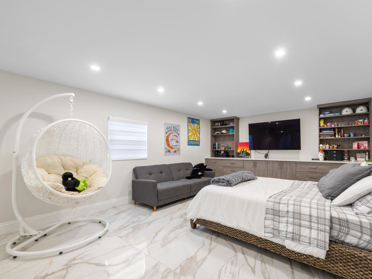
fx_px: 172
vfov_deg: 78.0
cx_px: 211
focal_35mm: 16
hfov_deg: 94.0
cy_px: 146
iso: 160
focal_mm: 14
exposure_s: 1/1.67
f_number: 6.3
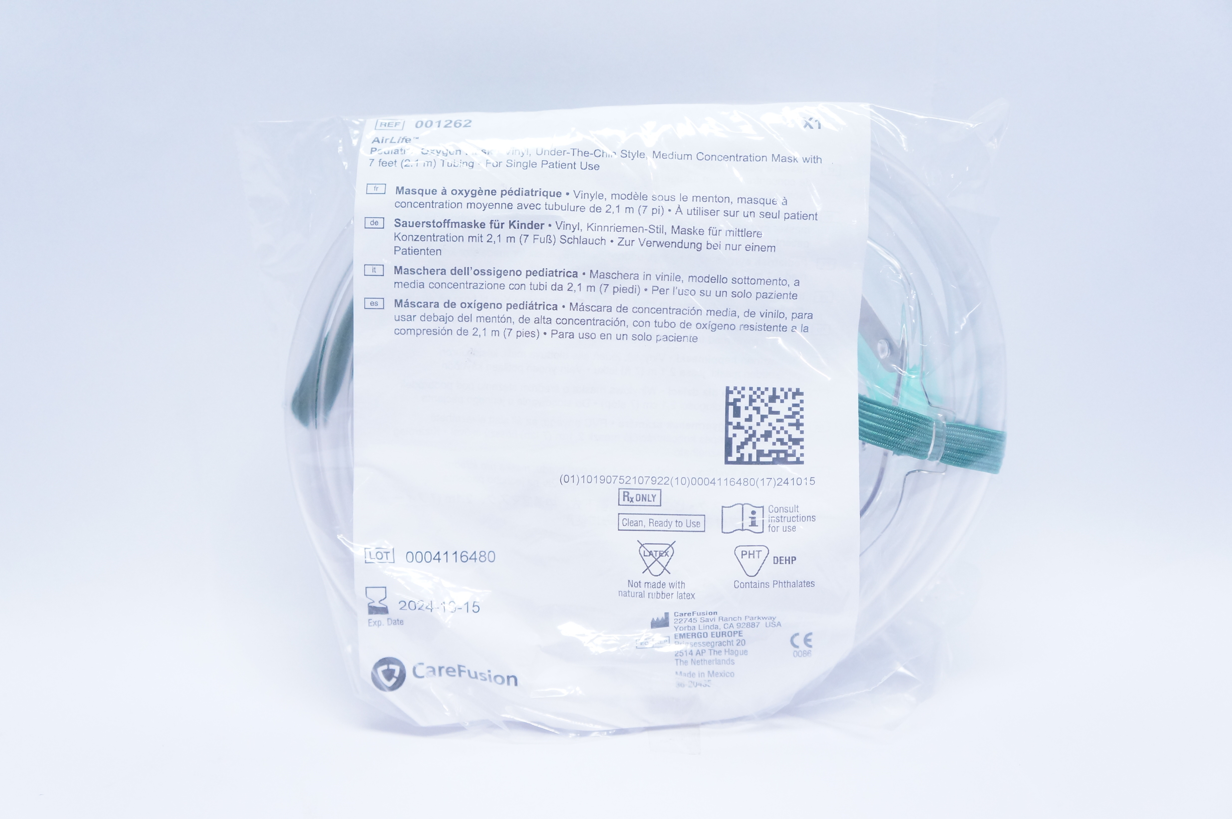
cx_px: 616
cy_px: 410
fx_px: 1282
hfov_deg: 51.3
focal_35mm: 38
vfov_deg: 35.4
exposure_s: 1/200
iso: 1600
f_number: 4
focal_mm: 25
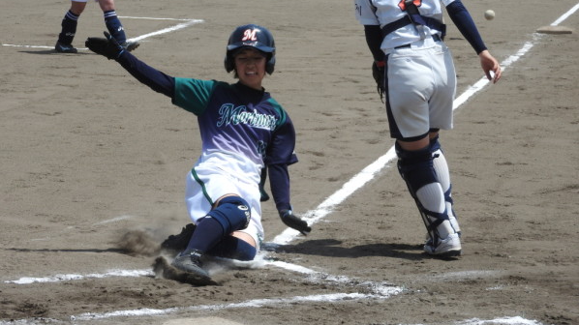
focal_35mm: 164
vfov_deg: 7.4
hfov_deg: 13.1
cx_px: 290
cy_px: 118
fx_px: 2517
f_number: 5.2
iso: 100
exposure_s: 1/800
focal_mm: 26.9
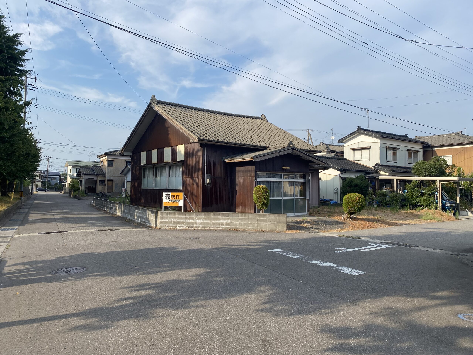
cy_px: 178
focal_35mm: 26
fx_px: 355
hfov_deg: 67.3
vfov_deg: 53.1
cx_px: 236
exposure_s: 1/2183
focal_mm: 4.25
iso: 32
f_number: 1.8
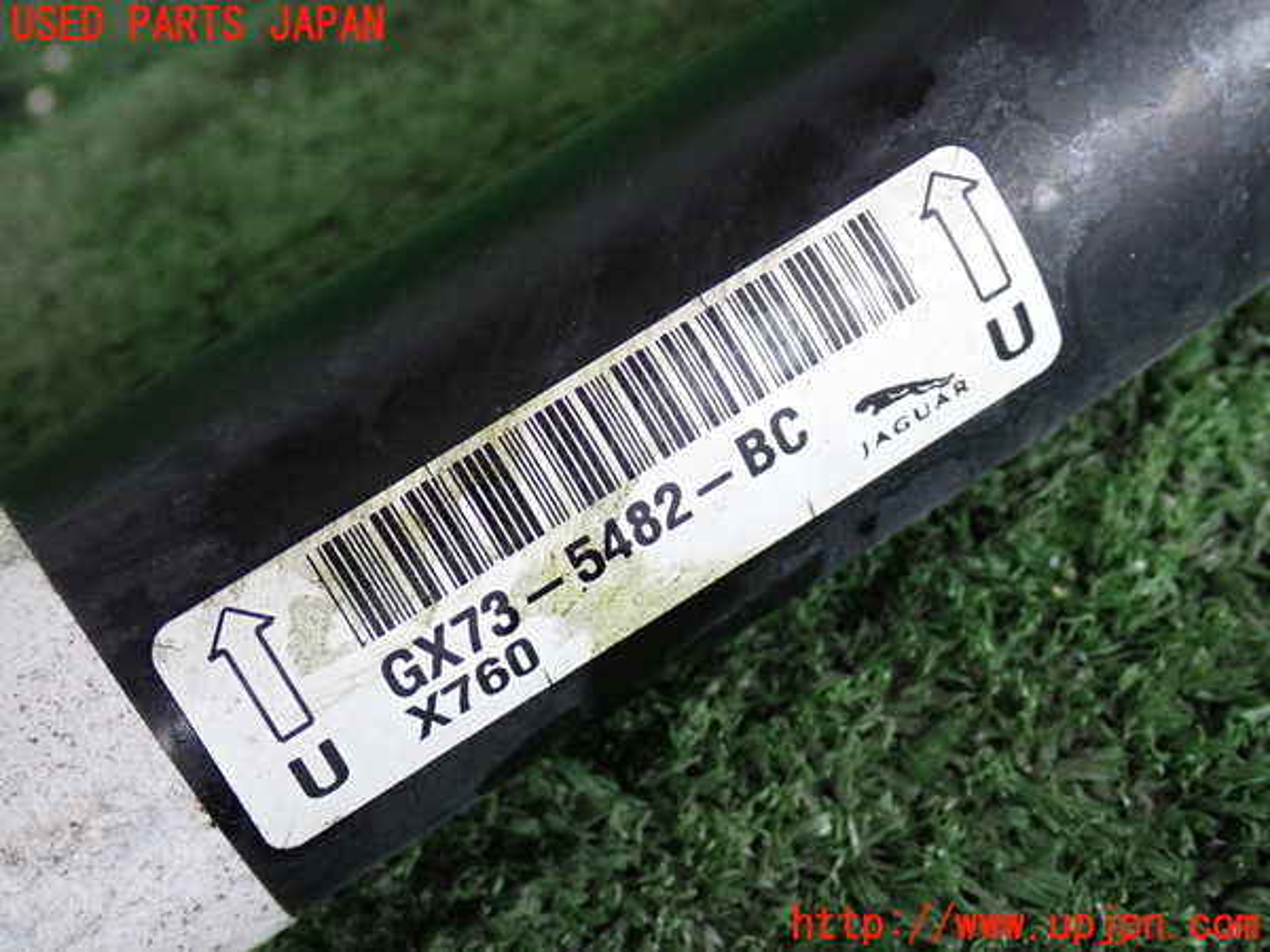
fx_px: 2458
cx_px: 635
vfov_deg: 21.9
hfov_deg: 29.0
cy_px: 476
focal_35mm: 67
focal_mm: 11.88
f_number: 3.8
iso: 320
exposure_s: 1/125
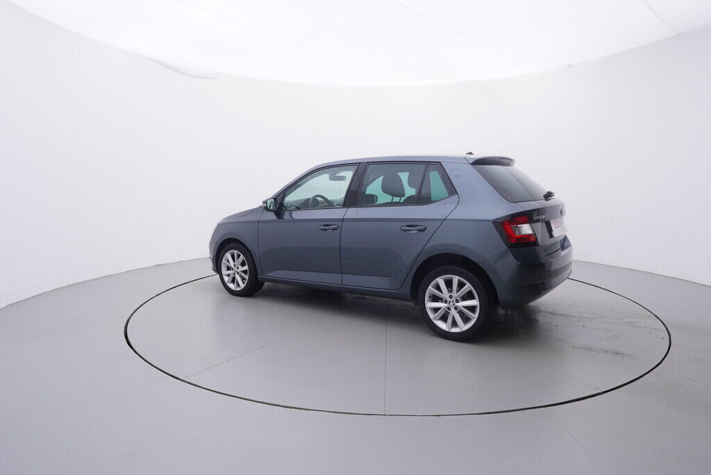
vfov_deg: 56.2
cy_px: 238
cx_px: 356
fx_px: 445
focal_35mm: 22
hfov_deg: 77.3
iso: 200
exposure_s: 1/80
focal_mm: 15
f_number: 5
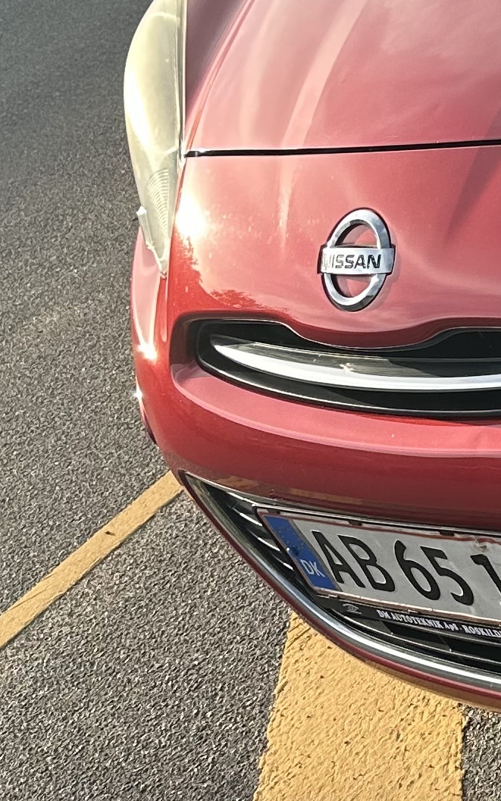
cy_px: 251
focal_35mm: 97
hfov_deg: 12.4
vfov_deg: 21.3
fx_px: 2118
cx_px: 895
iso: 80
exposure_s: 1/1212
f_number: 1.78
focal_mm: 6.86
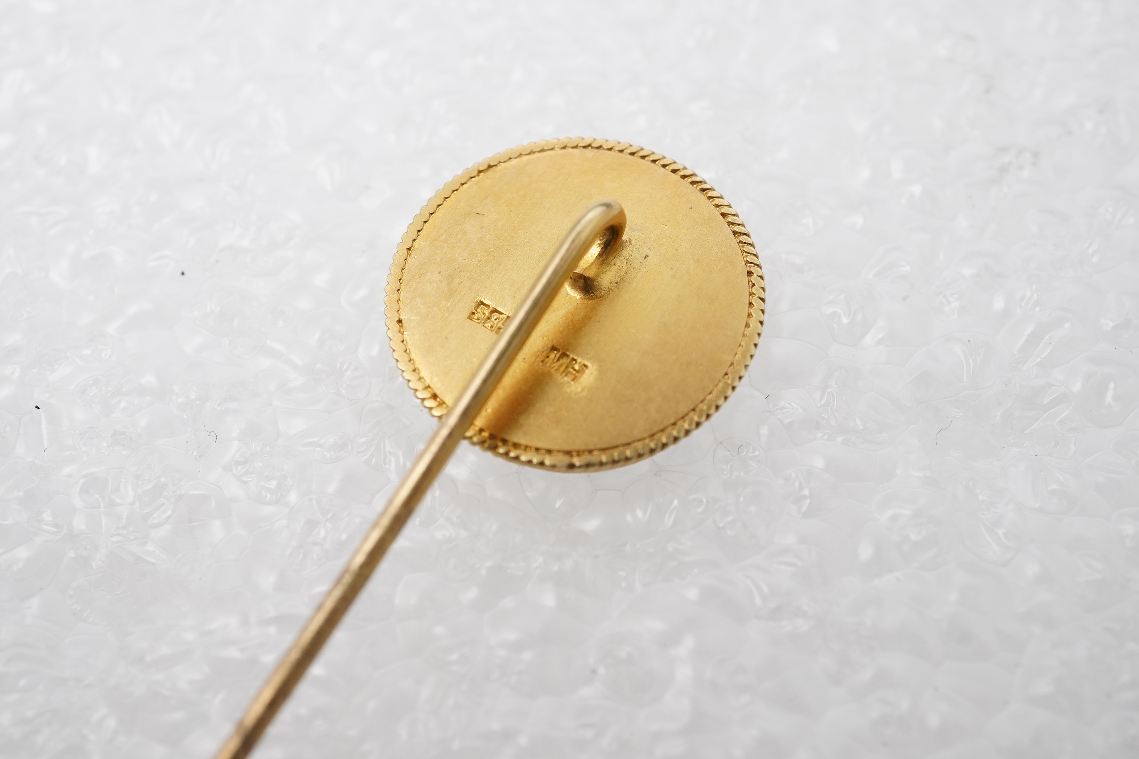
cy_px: 380
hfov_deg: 43.6
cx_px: 570
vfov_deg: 29.9
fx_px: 1424
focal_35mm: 45
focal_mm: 30
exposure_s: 1/125
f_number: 18
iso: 500
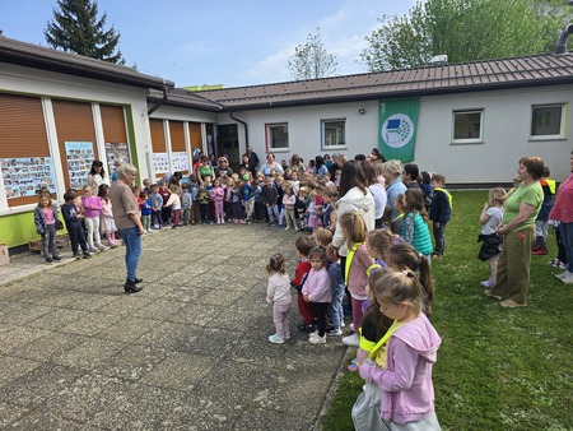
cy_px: 216
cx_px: 286
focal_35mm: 23
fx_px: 381
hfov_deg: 73.9
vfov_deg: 58.9
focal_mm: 6.3
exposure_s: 1/560
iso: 12
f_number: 1.7
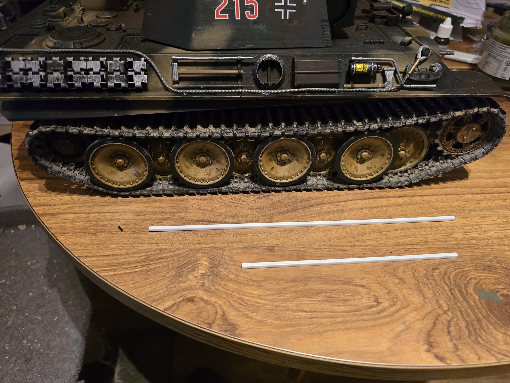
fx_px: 339
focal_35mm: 23
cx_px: 255
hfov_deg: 73.9
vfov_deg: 58.9
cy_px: 192
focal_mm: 6.3
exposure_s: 1/100
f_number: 1.7
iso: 1000
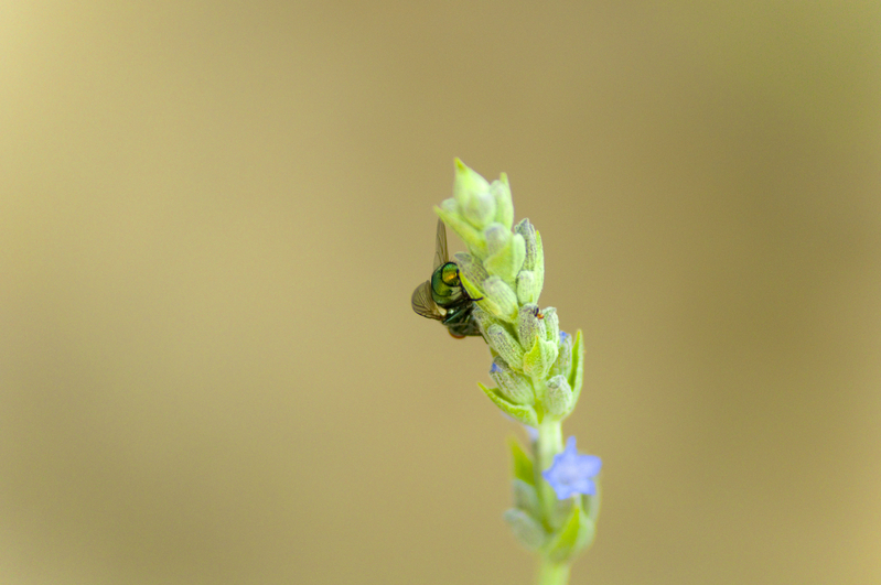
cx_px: 440
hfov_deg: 4.6
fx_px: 11001
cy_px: 292
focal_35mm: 450
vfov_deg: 3.0
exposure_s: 1/40
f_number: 5.6
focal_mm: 300
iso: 800
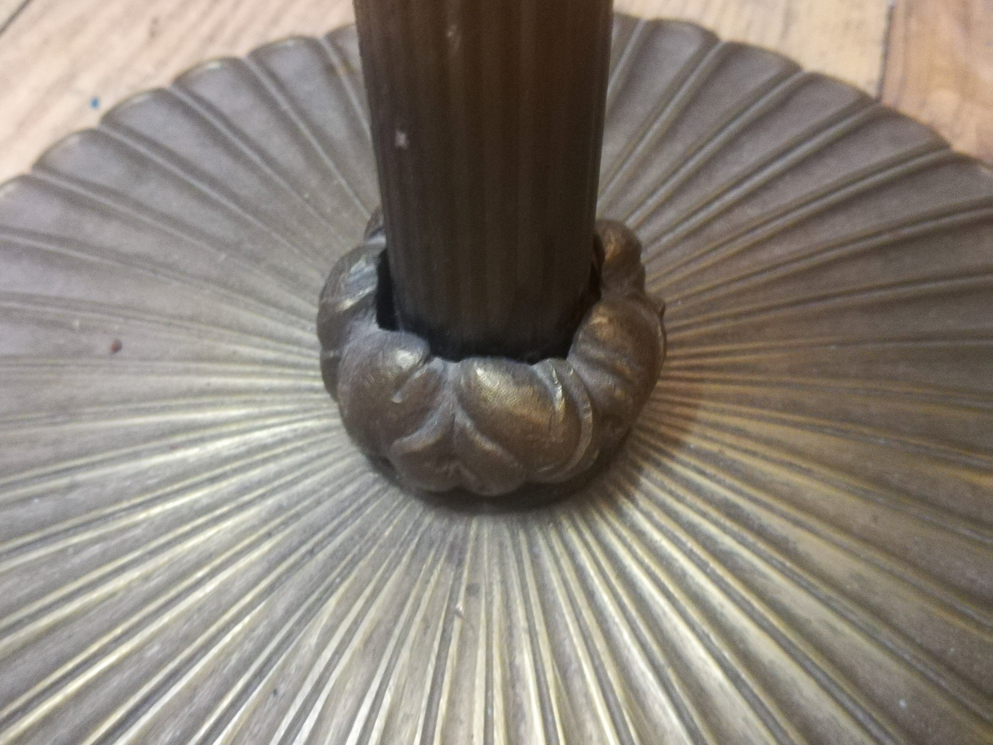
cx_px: 496
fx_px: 947
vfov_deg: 42.9
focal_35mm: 33
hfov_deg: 55.4
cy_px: 372
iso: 1000
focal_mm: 3.83
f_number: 2.2
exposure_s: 1/14.3
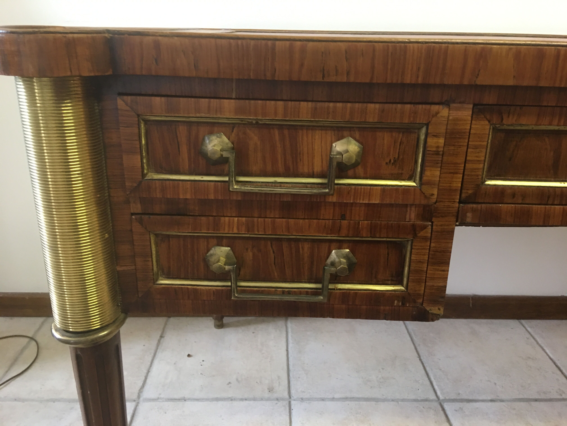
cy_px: 213
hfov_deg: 61.7
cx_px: 284
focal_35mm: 29
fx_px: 475
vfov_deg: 48.2
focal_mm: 4.15
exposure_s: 1/10
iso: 80
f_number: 2.2
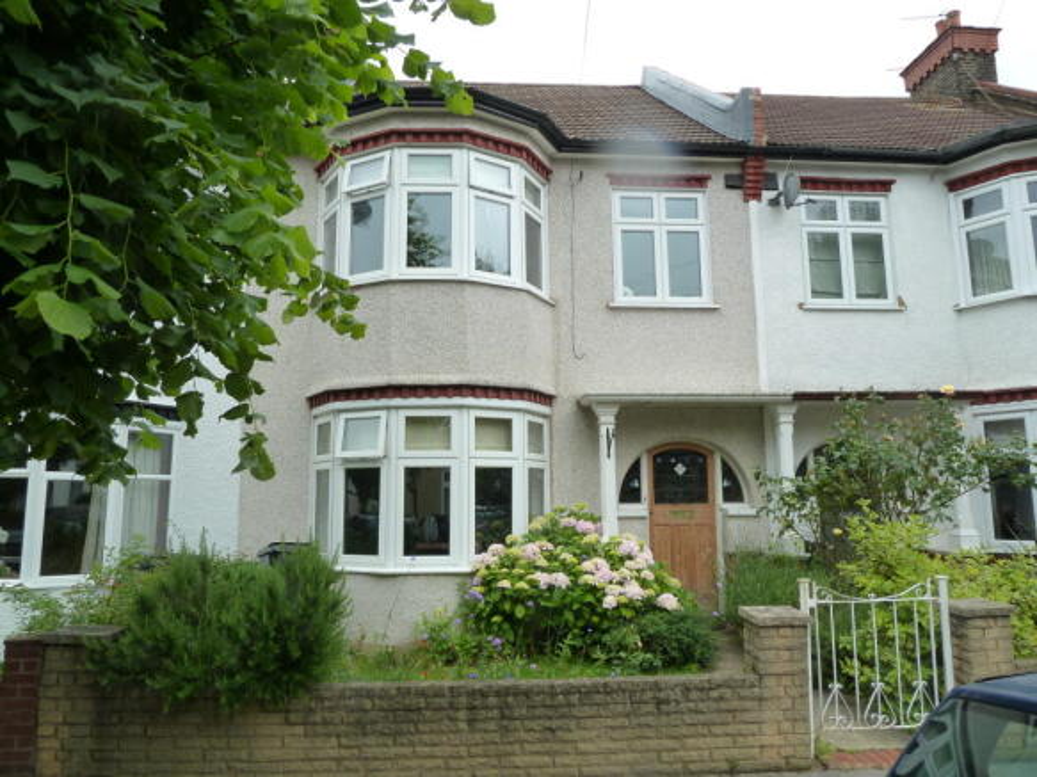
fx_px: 749
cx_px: 518
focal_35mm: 25
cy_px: 388
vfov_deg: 54.9
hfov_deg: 69.4
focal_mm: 4.1
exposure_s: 1/125
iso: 125
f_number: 4
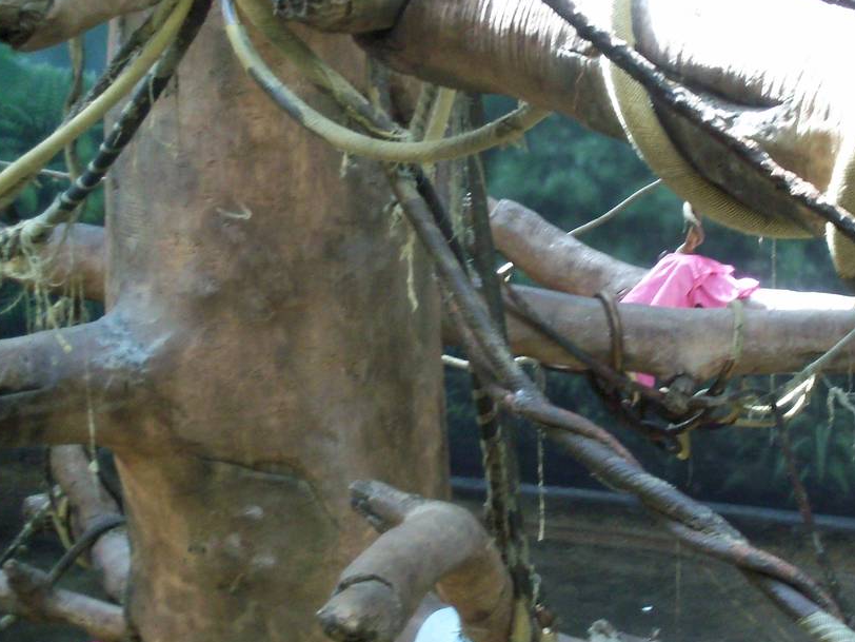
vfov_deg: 21.3
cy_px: 337
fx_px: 1704
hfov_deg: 27.9
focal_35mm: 69
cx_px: 609
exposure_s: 1/30
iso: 160
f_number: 3
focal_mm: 6.3
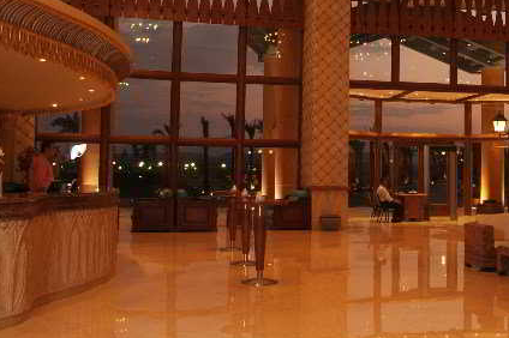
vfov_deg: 26.3
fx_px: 721
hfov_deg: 36.9
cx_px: 437
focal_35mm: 51
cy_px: 113
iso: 100
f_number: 11
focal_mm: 18
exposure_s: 1
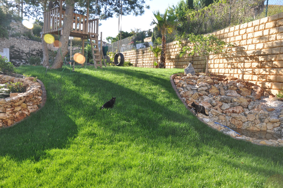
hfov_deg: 62.0
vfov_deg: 43.5
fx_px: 236
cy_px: 94
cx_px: 142
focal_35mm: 30
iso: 320
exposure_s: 1/125
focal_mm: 20
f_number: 11
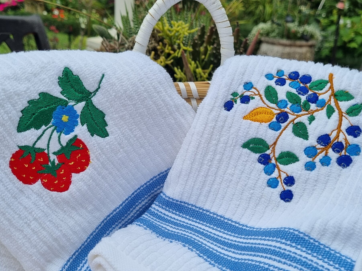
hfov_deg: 50.1
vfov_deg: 38.7
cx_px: 173
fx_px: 387
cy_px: 140
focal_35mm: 37
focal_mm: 5.4
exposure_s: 1/2840
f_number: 1.8
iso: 50
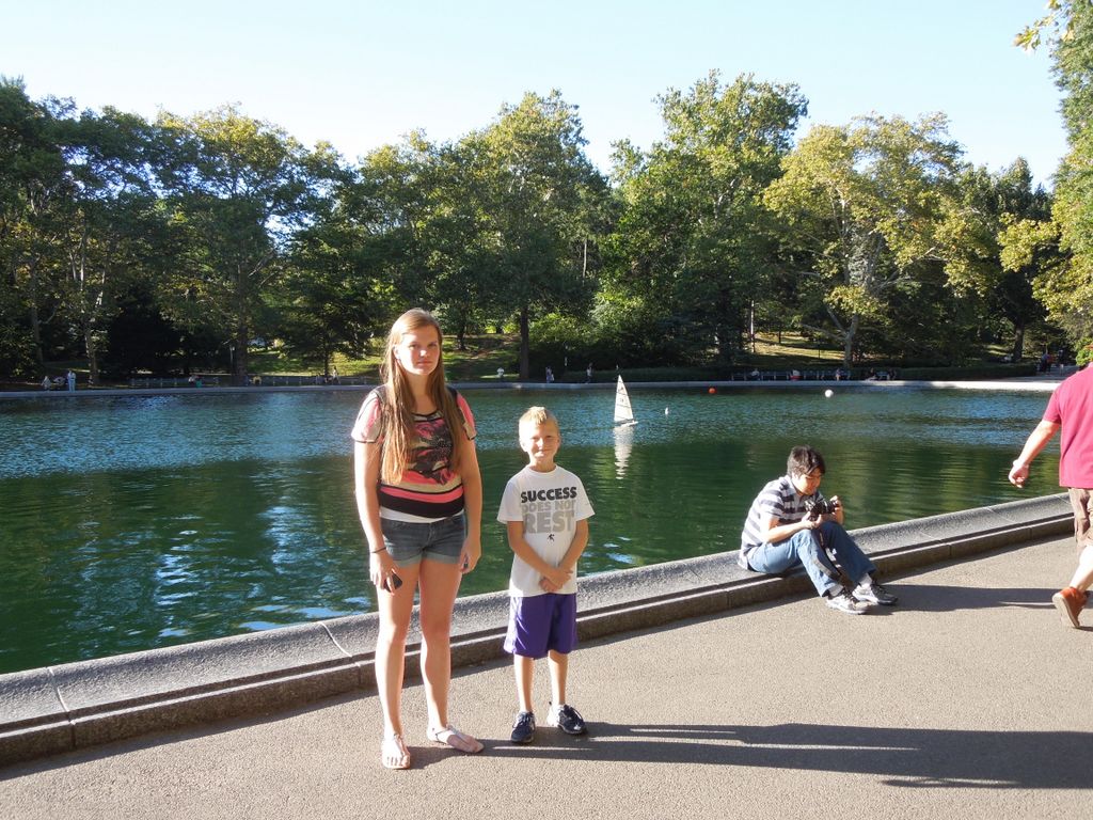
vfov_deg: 45.4
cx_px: 546
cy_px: 410
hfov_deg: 58.4
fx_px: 979
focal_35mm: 31
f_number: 3.6
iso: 100
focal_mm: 5.6
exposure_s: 1/200
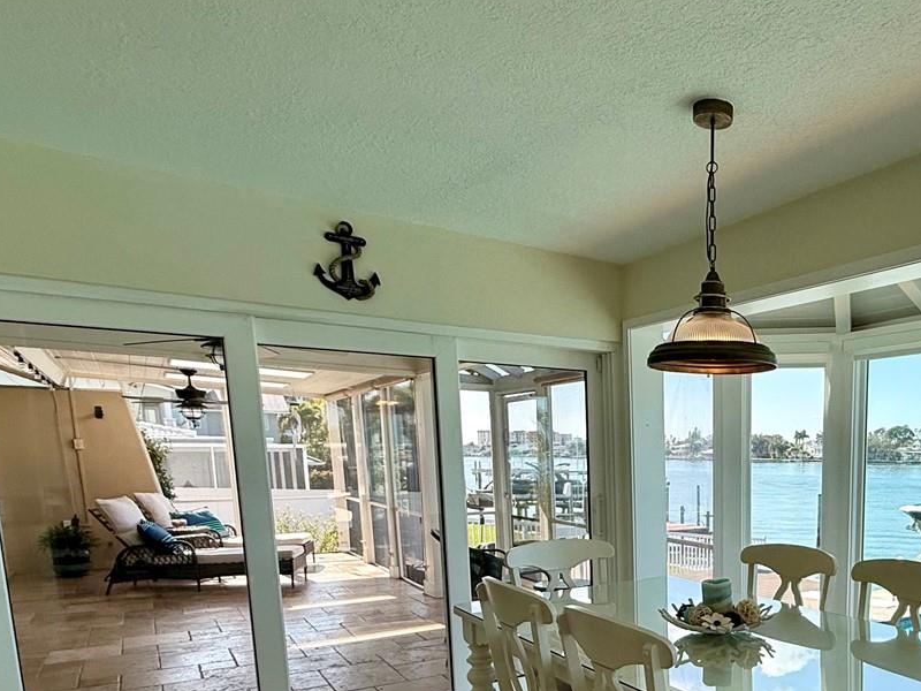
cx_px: 744
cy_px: 567
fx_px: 745
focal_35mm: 28
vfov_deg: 46.7
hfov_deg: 58.3
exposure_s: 1/679
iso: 64
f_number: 2.2
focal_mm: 2.22
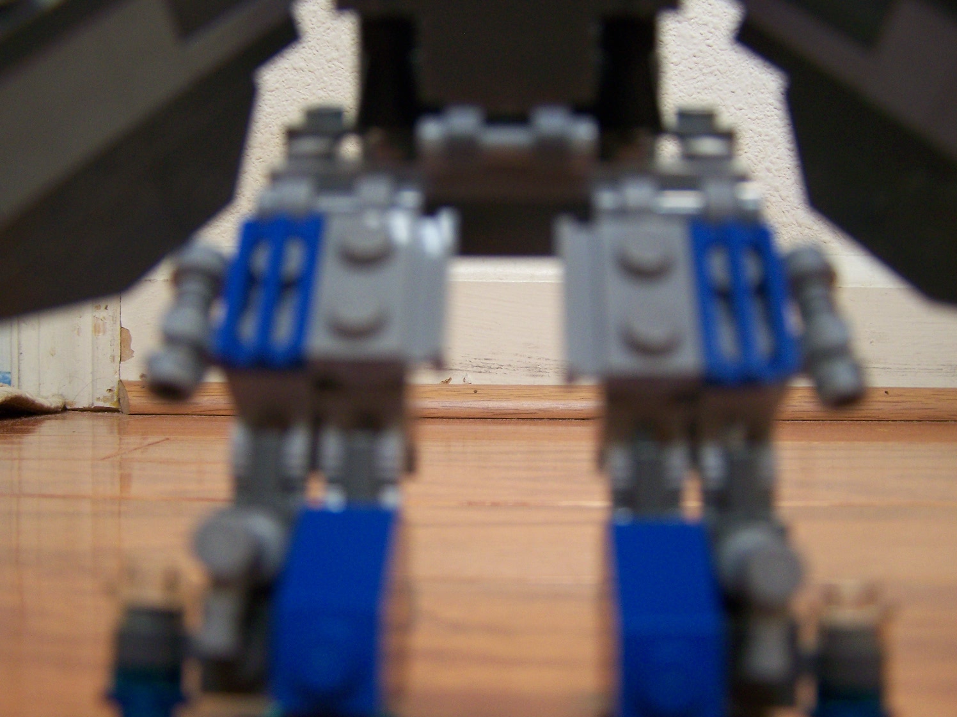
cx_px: 478
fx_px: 1051
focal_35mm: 38
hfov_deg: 49.0
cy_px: 358
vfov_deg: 37.7
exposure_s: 1/30
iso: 160
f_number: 2.8
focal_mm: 6.3
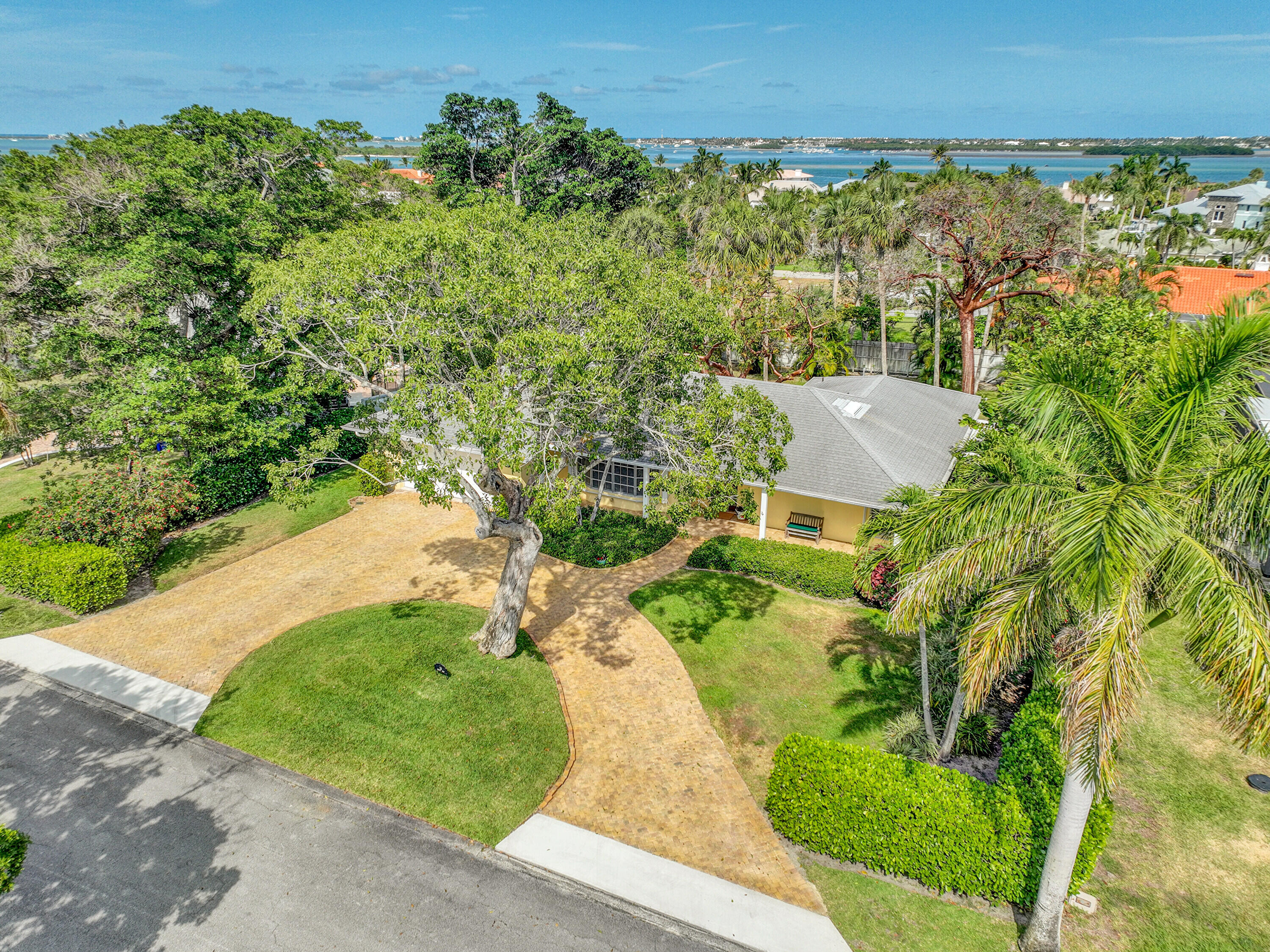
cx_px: 635
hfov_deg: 71.6
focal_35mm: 24
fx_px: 881
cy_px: 476
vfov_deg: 56.8
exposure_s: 1/1600
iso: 100
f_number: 2.8
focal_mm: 12.3
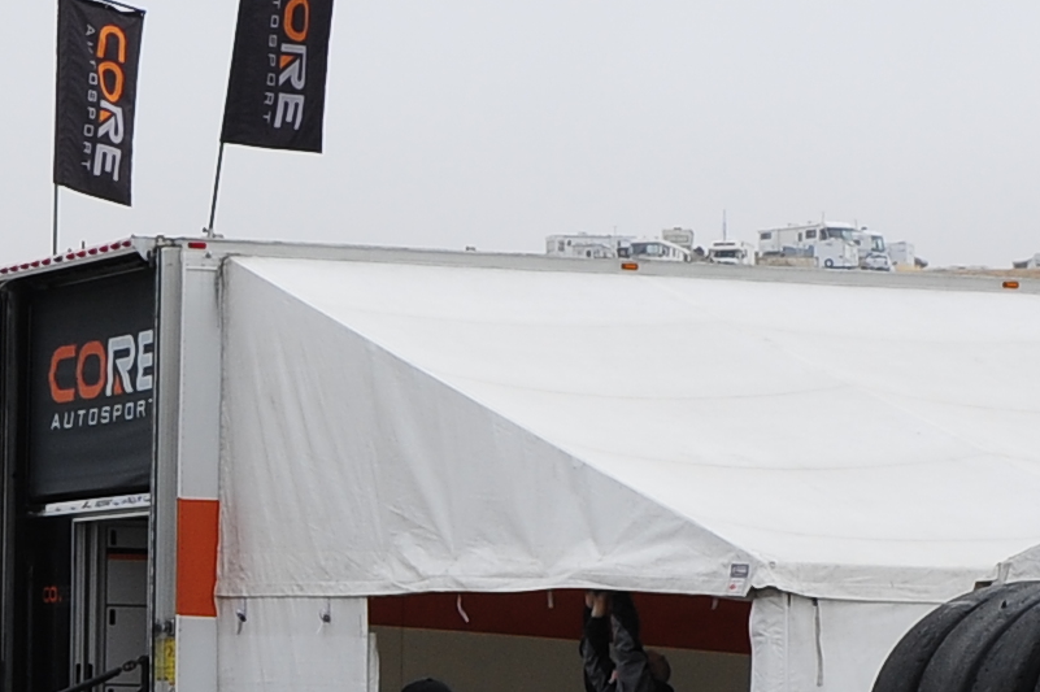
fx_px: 5832
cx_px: -347
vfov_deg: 6.8
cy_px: 801
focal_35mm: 202
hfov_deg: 10.0
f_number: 9
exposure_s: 1/320
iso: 320
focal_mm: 38
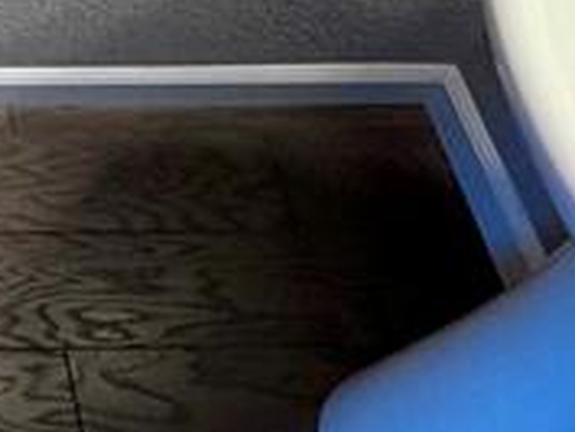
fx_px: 1346
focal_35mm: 81
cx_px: -335
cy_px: -482
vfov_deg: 14.5
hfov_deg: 20.1
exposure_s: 1/60
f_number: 2.2
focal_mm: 2.22
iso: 250
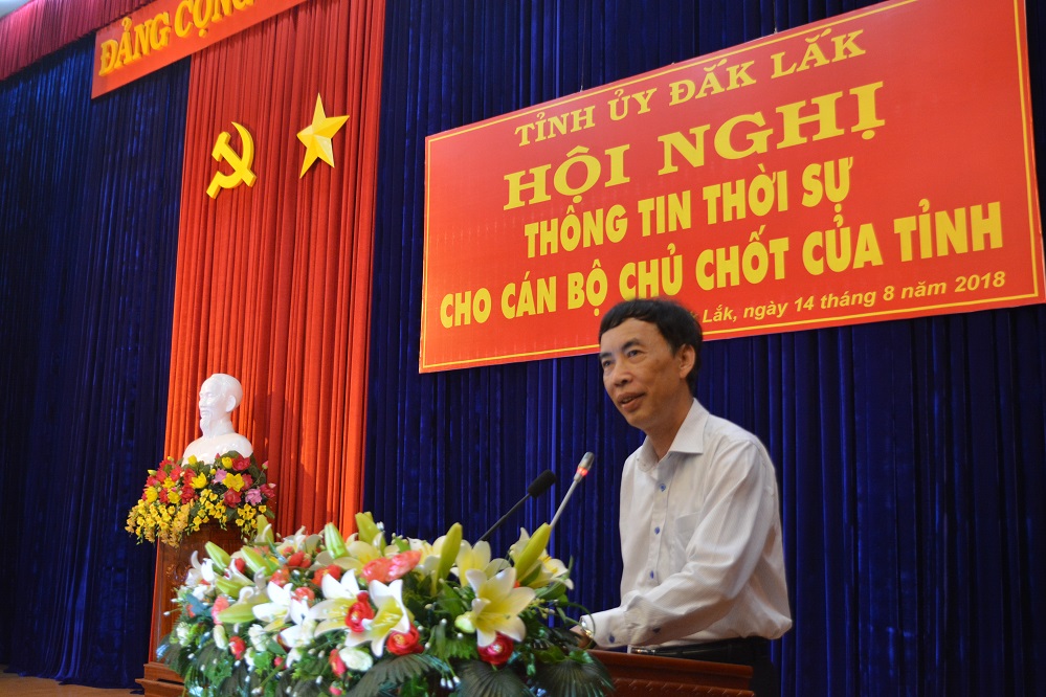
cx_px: 523
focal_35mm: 42
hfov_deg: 46.4
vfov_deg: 31.9
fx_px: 1220
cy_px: 348
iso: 1600
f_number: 4.2
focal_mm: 28
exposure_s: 1/40
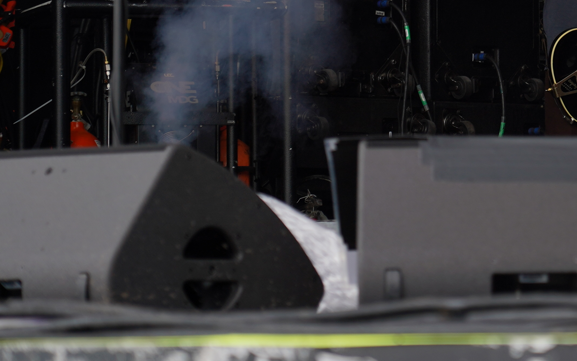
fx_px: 4733
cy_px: -152
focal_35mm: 301
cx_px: 628
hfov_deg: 6.9
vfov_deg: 4.3
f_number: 5
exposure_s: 1/200
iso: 100
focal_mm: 105
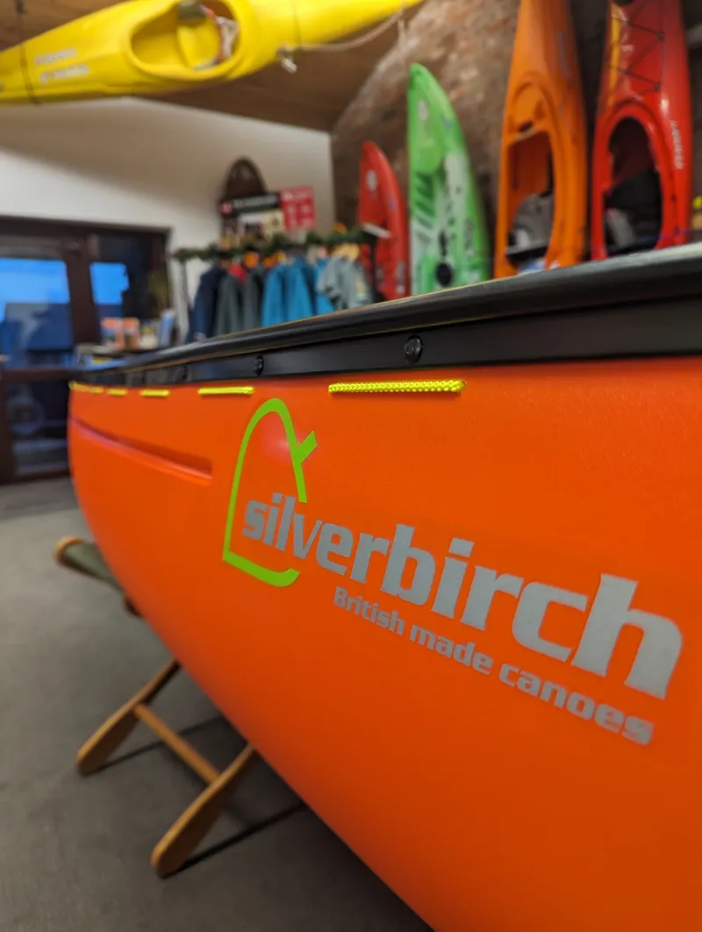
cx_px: 351
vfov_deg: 71.5
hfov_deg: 57.0
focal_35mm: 24
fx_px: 647
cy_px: 466
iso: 177
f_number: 1.85
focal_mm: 6.81
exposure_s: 1/50
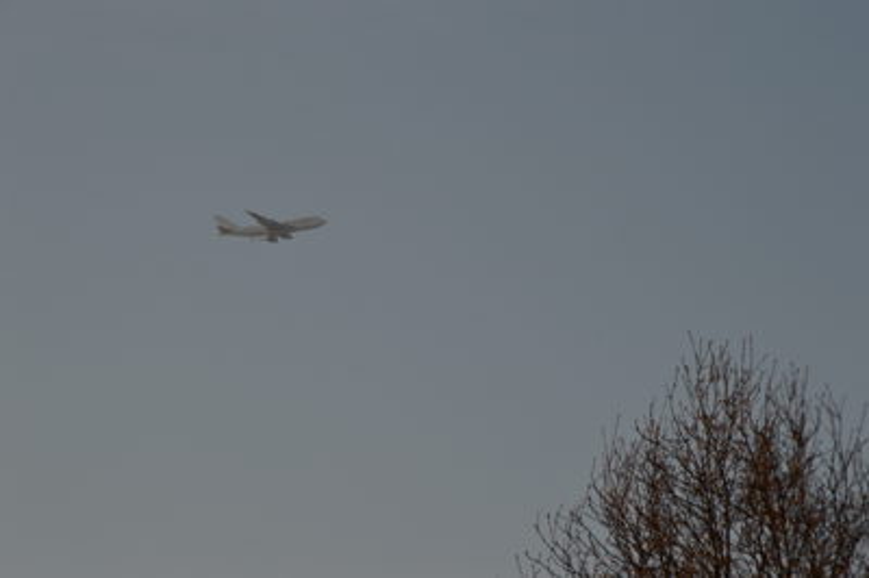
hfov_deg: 6.9
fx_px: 7236
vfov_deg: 4.6
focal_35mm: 300
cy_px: 289
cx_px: 434
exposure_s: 1/500
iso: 360
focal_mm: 200
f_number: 11
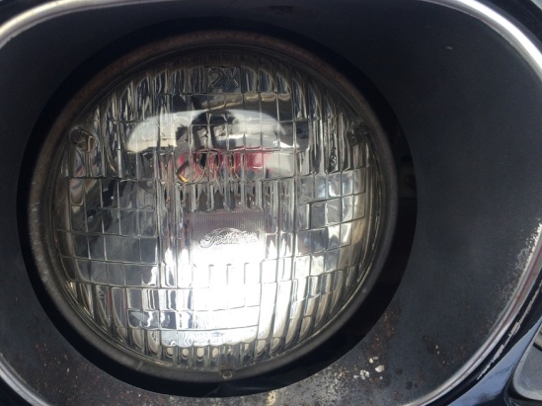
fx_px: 548
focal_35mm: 35
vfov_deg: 40.6
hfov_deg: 52.5
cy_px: 192
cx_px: 239
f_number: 2.2
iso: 40
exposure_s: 1/120
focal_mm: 4.12
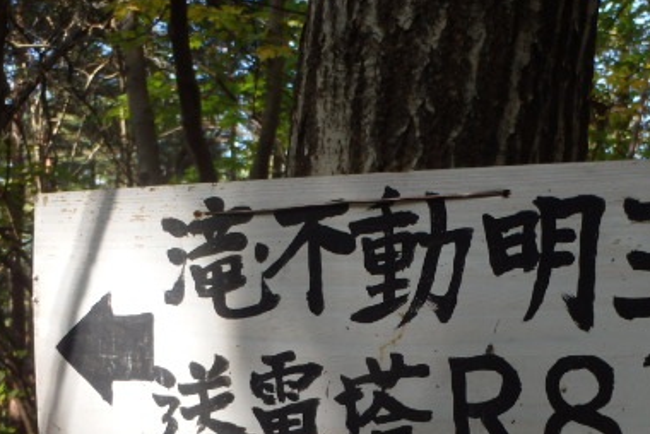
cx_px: 414
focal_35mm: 56
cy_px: 290
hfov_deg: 35.4
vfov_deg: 24.1
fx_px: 1012
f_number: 4.2
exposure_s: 1/80
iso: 125
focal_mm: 5.7
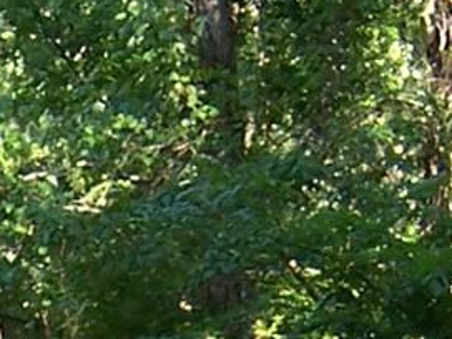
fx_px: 2533
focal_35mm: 194
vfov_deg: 7.1
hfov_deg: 9.4
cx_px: -520
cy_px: 897
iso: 80
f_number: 2.8
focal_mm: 5.5
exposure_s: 1/90
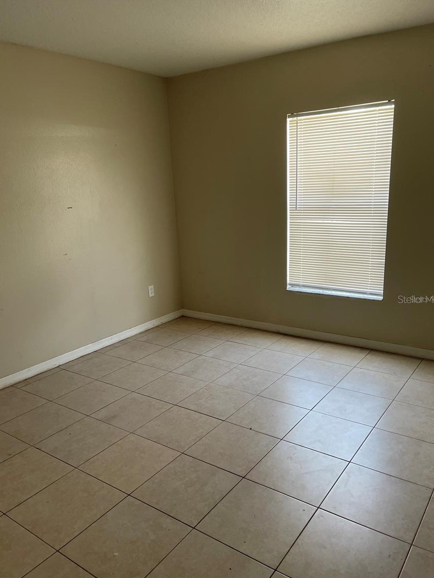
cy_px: 299
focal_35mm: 27
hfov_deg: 51.4
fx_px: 451
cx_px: 220
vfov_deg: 65.3
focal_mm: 5.1
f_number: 1.6
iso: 125
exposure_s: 1/115
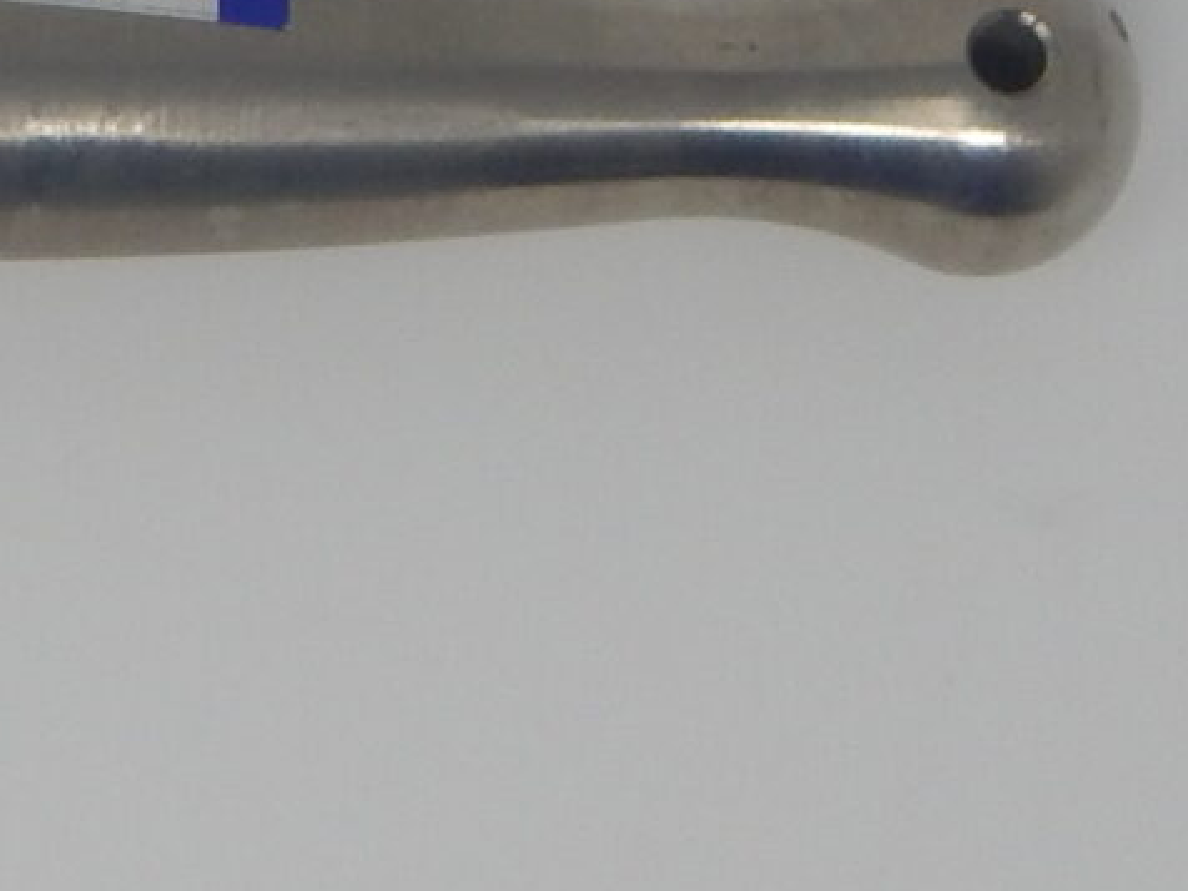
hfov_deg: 6.0
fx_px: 11257
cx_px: -639
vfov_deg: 4.5
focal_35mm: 328
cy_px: -17
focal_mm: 10.9
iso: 125
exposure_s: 1/125
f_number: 4
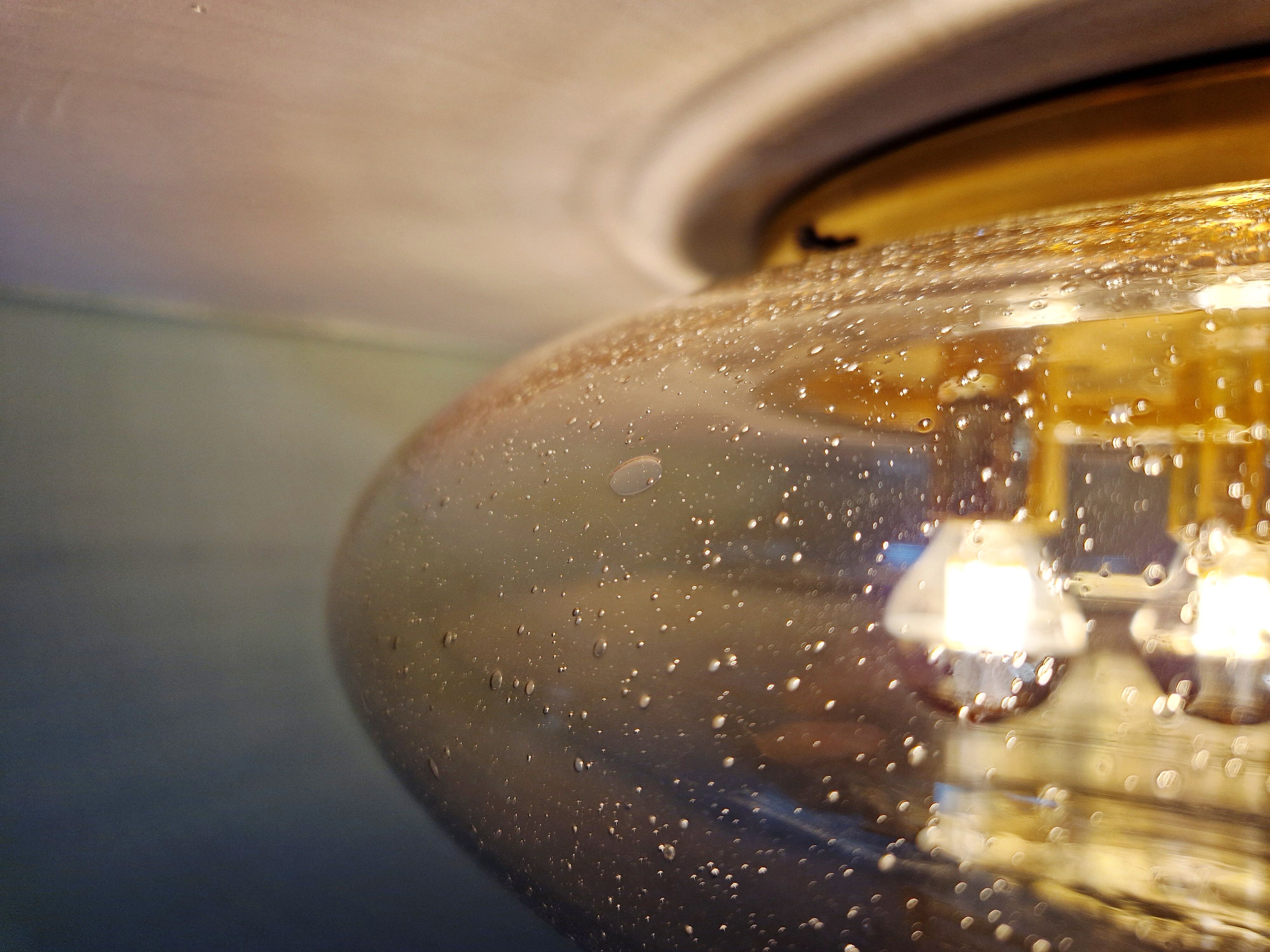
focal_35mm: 23
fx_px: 844
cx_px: 635
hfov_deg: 73.9
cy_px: 476
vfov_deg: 58.9
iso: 50
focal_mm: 5.4
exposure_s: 1/175
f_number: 1.8
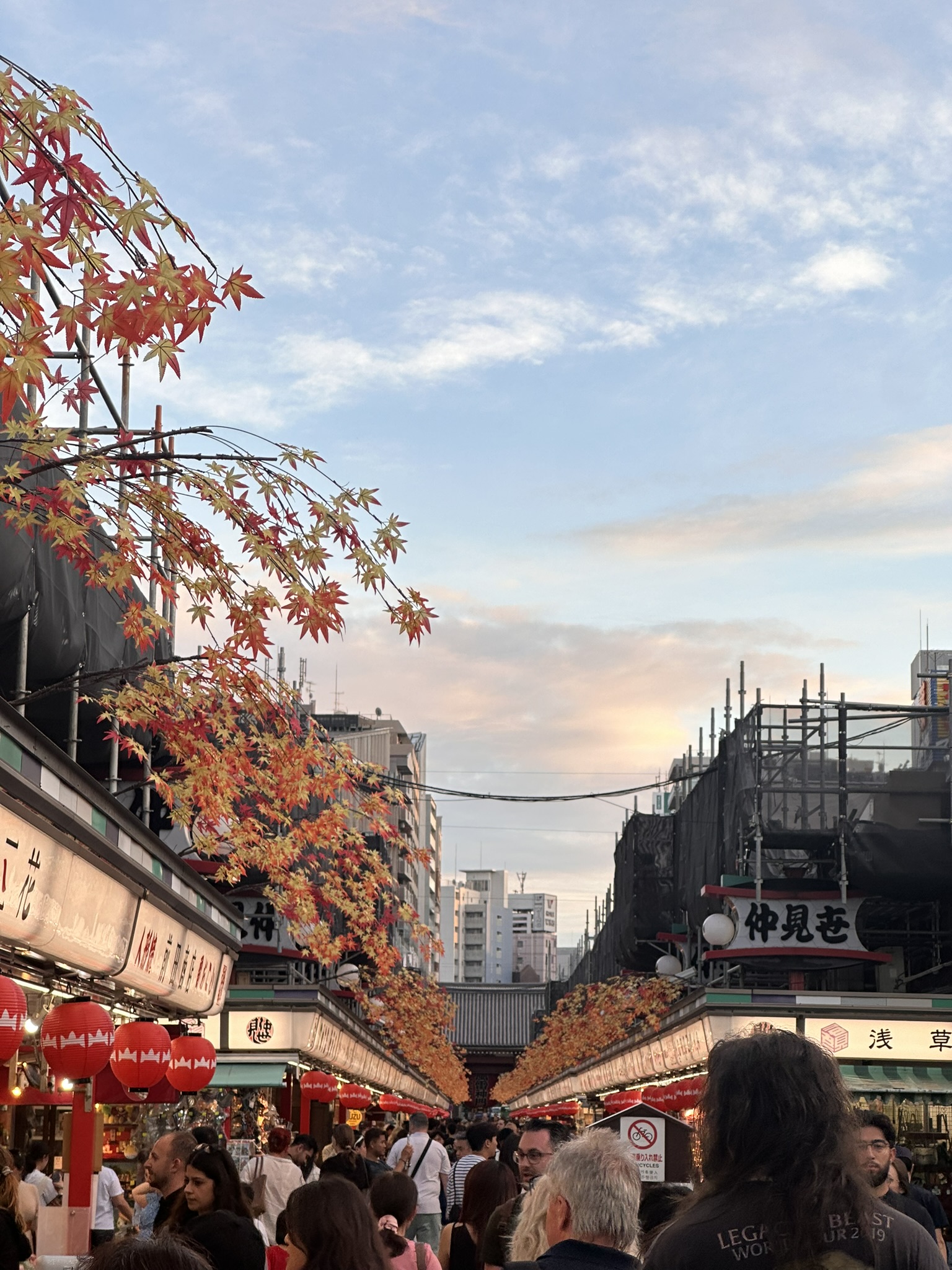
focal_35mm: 77
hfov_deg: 19.1
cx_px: 476
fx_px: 2824
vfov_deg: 25.3
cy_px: 635
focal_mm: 9
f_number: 2.8
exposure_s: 1/130
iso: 32
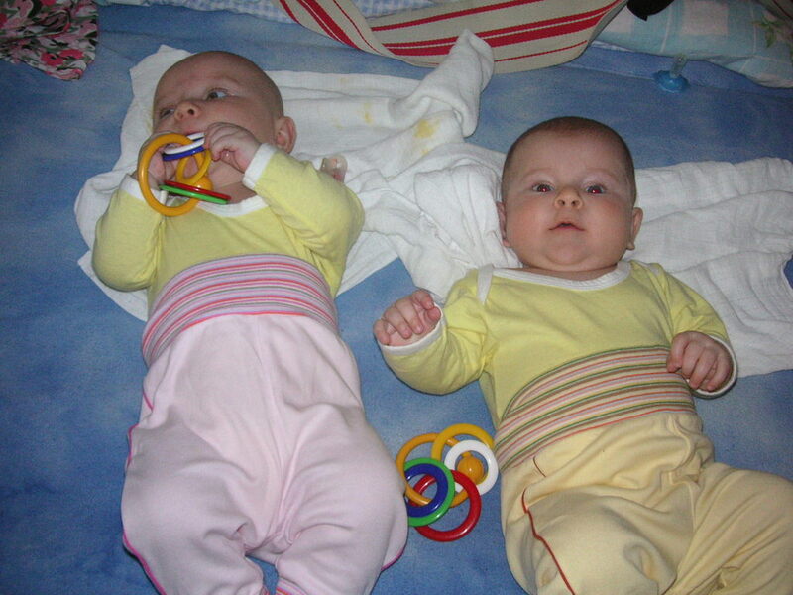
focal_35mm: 37
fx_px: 848
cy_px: 298
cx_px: 396
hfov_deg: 50.1
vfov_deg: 38.7
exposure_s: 1/45
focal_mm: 6.1
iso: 160
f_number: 2.8
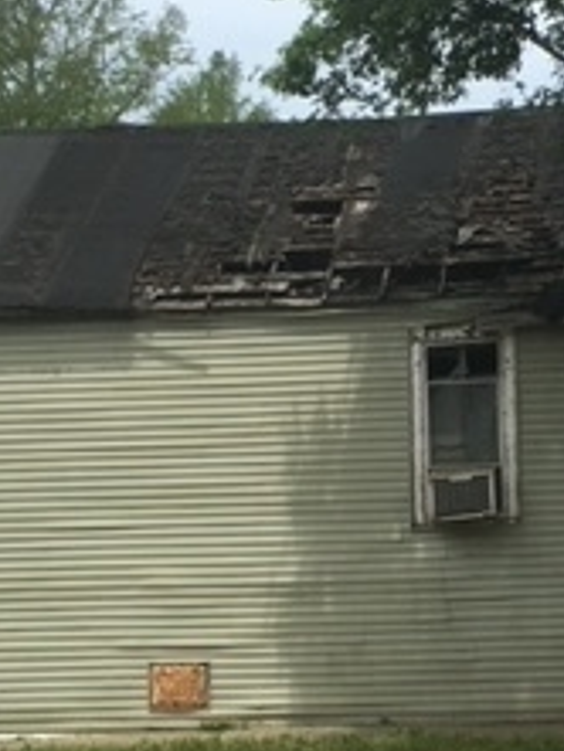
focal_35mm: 84
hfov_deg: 17.4
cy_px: 251
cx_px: 455
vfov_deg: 23.2
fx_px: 1823
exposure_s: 1/1876
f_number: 2.2
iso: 25
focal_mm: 4.15
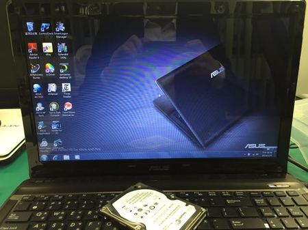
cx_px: 154
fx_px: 258
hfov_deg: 61.7
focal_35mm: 29
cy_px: 115
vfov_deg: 48.2
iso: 80
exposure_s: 1/33
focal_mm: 4.15
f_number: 2.2
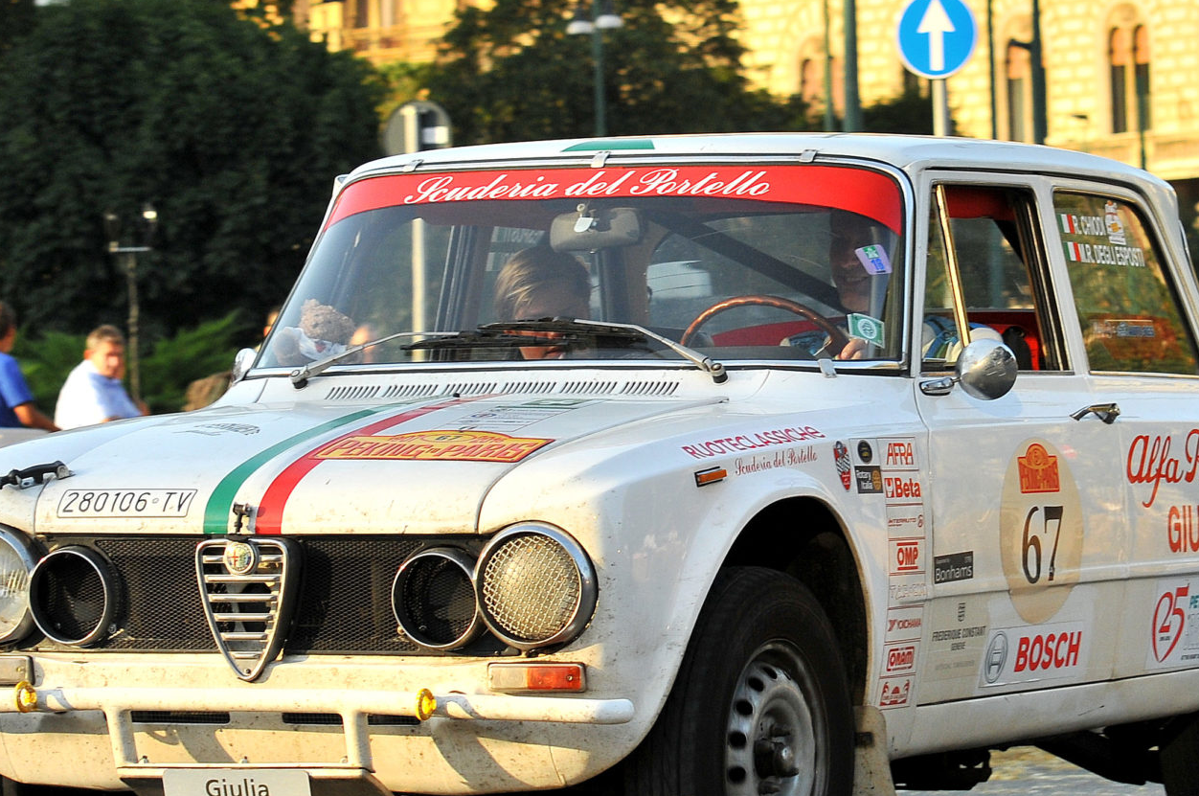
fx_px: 7650
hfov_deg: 9.0
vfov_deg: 6.0
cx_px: 829
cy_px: 364
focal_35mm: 230
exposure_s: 1/400
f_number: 6.3
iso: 250
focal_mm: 75
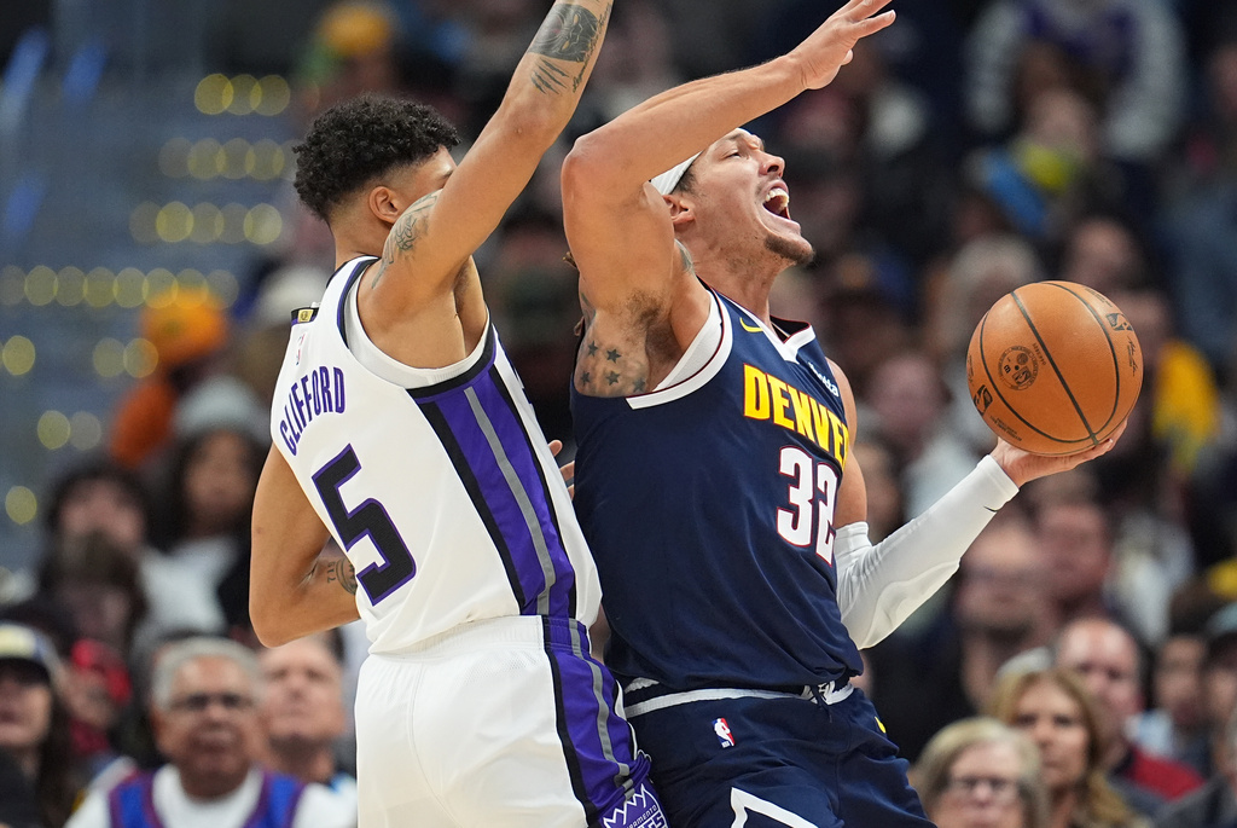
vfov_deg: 2.3
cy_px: 414
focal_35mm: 600
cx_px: 618
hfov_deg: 3.4
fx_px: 20637
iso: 5000
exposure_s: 1/1600
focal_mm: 400
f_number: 3.2
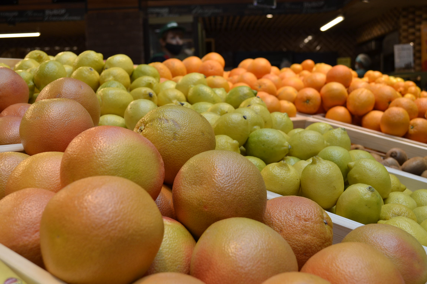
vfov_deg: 29.9
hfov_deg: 43.6
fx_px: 534
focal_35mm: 45
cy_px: 142
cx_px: 214
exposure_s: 1/125
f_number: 5.6
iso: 400
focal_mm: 30
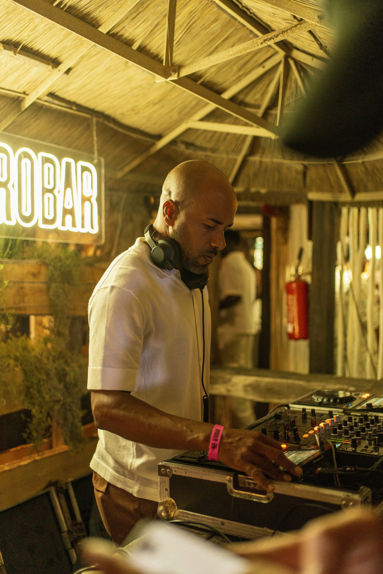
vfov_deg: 54.4
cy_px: 287
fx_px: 558
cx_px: 192
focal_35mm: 35
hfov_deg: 37.9
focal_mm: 35
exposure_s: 1/160
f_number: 1.8
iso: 2000
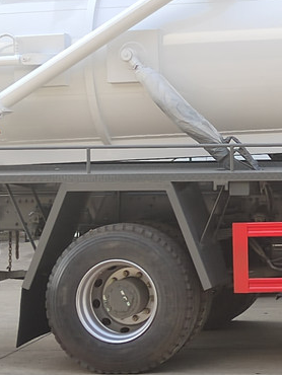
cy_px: 112
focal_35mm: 67
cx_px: 201
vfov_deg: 28.7
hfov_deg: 21.8
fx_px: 727
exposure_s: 1/863
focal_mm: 5.52
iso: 338
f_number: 1.9
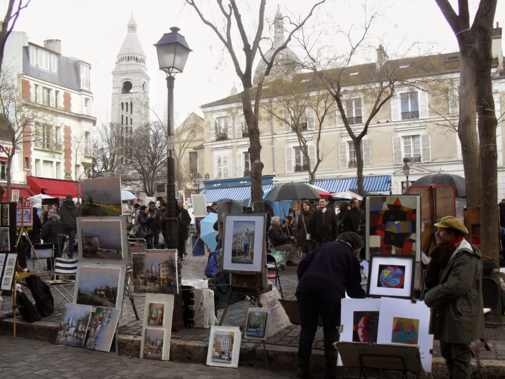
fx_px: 511
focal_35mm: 35
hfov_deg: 52.6
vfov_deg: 40.7
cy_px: 190
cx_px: 252
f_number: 3.2
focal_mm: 6.3
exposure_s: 1/125
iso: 100
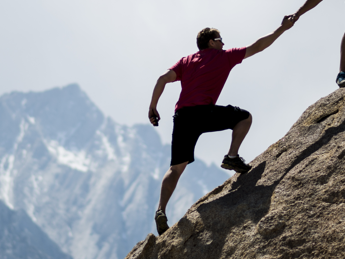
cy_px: 31
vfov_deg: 5.6
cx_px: 190
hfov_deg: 7.5
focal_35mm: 264
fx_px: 2631
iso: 50
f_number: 1.8
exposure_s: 1/8000
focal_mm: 85
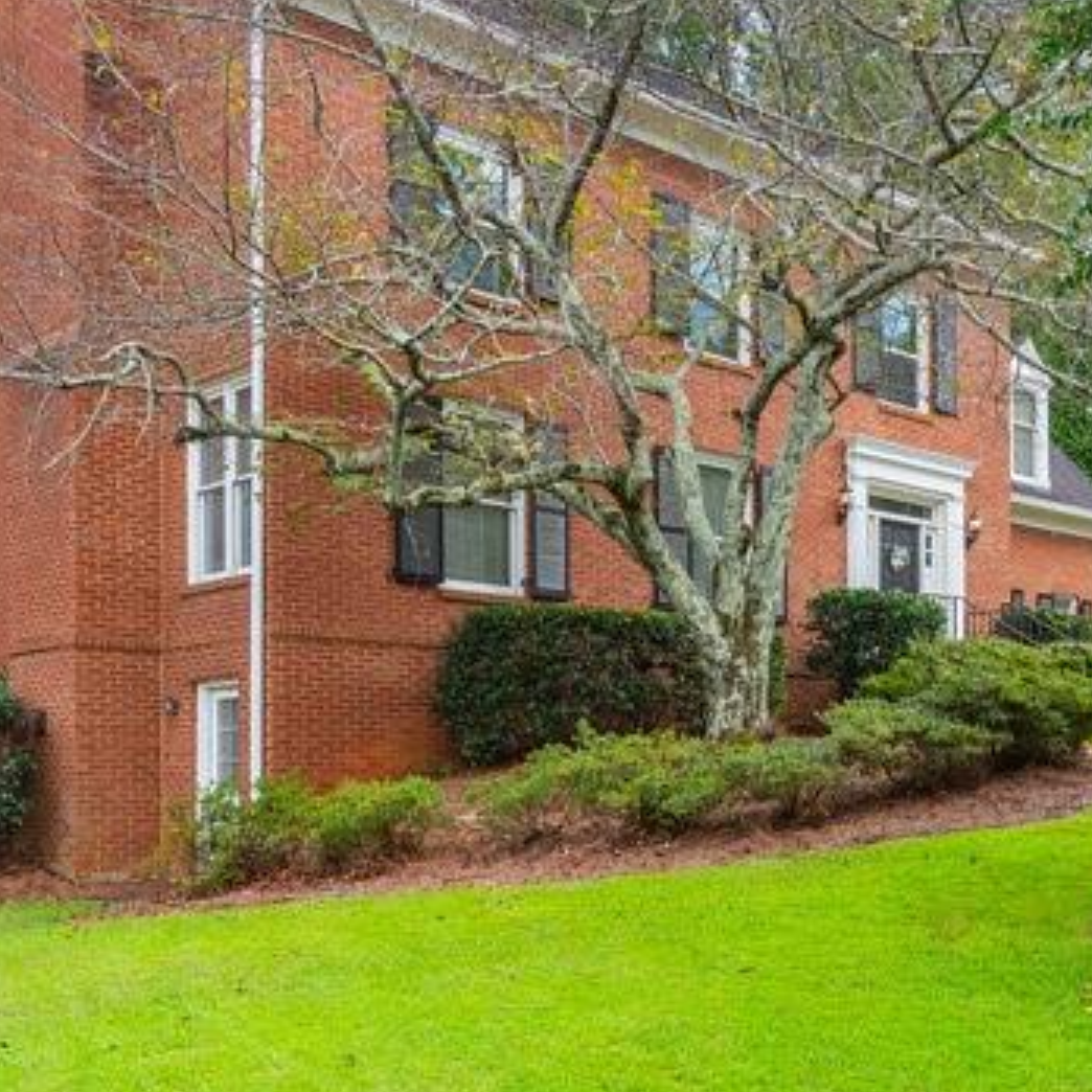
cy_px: 784
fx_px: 1606
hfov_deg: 36.3
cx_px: 875
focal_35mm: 45
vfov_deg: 36.9
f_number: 8
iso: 800
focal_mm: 18
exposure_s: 1/250
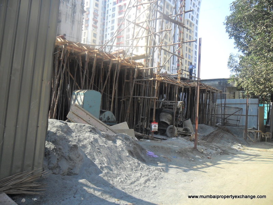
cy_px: 102
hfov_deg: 65.3
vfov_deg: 51.4
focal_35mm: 27
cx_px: 136
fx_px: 213
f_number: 3.5
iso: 100
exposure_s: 1/250
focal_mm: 4.9
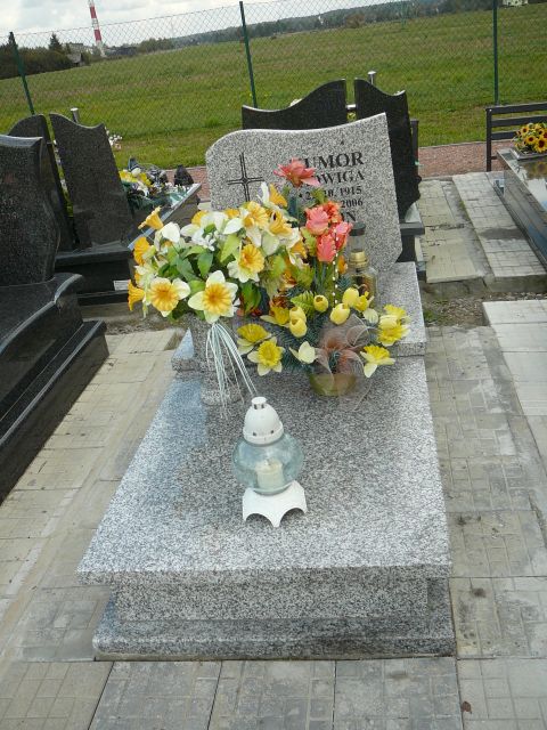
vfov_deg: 52.6
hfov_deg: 40.7
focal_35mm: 35
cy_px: 365
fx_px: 737
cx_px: 274
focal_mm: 5.2
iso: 80
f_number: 2.8
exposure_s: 1/400
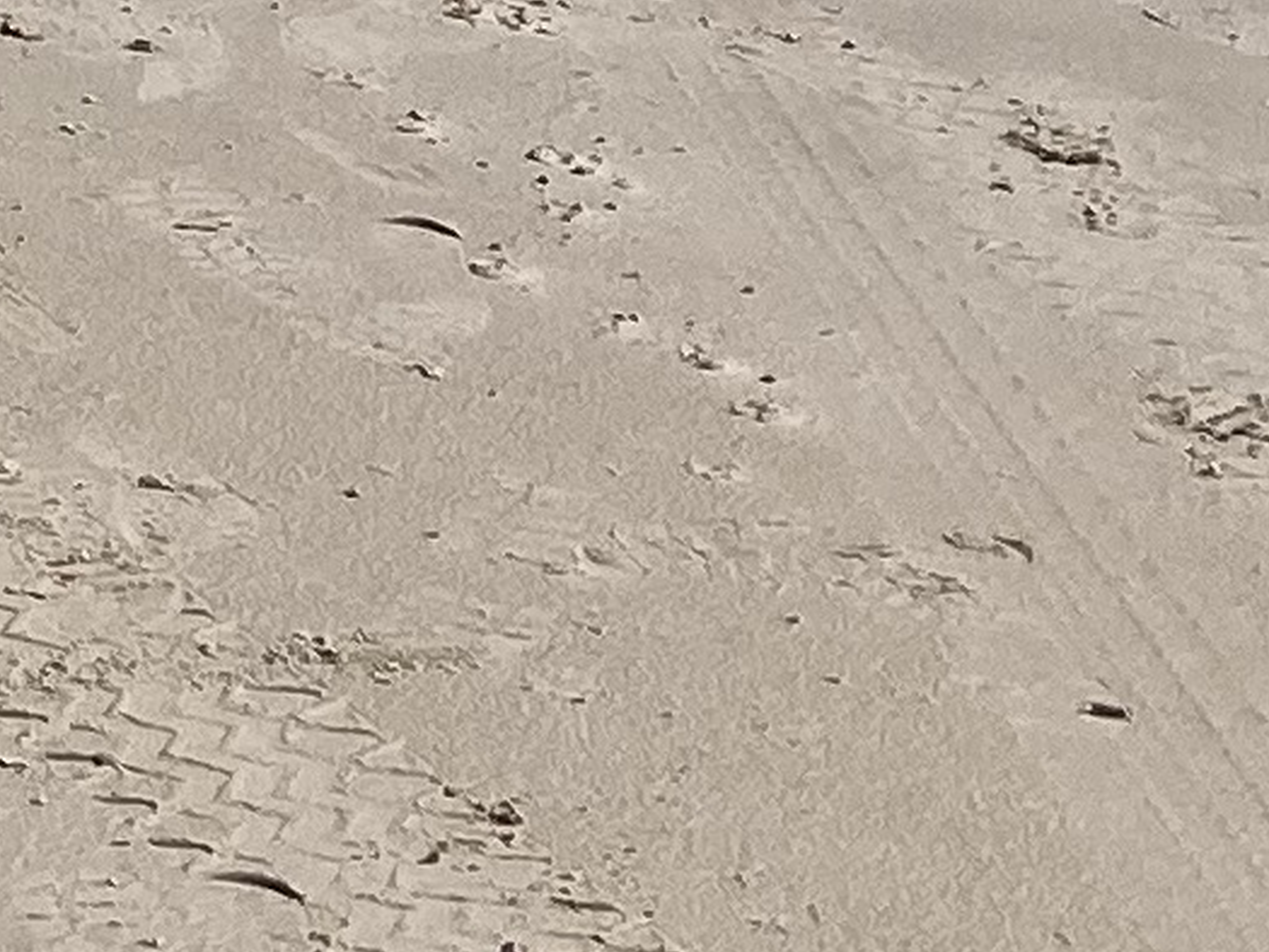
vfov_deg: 6.7
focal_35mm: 215
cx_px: -1076
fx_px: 7884
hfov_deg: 8.8
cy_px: -1066
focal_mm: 3.99
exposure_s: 1/4808
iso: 25
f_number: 1.8
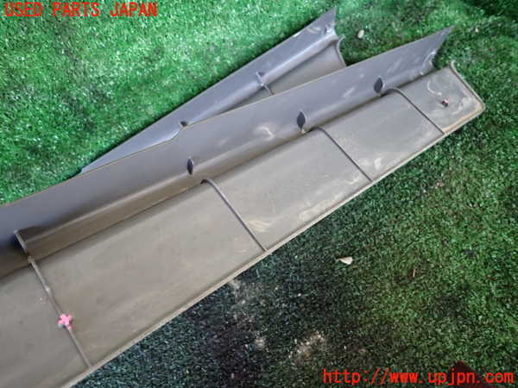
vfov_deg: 54.9
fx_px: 374
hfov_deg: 69.4
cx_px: 259
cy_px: 194
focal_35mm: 25
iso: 400
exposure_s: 1/30
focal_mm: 4.5
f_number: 2
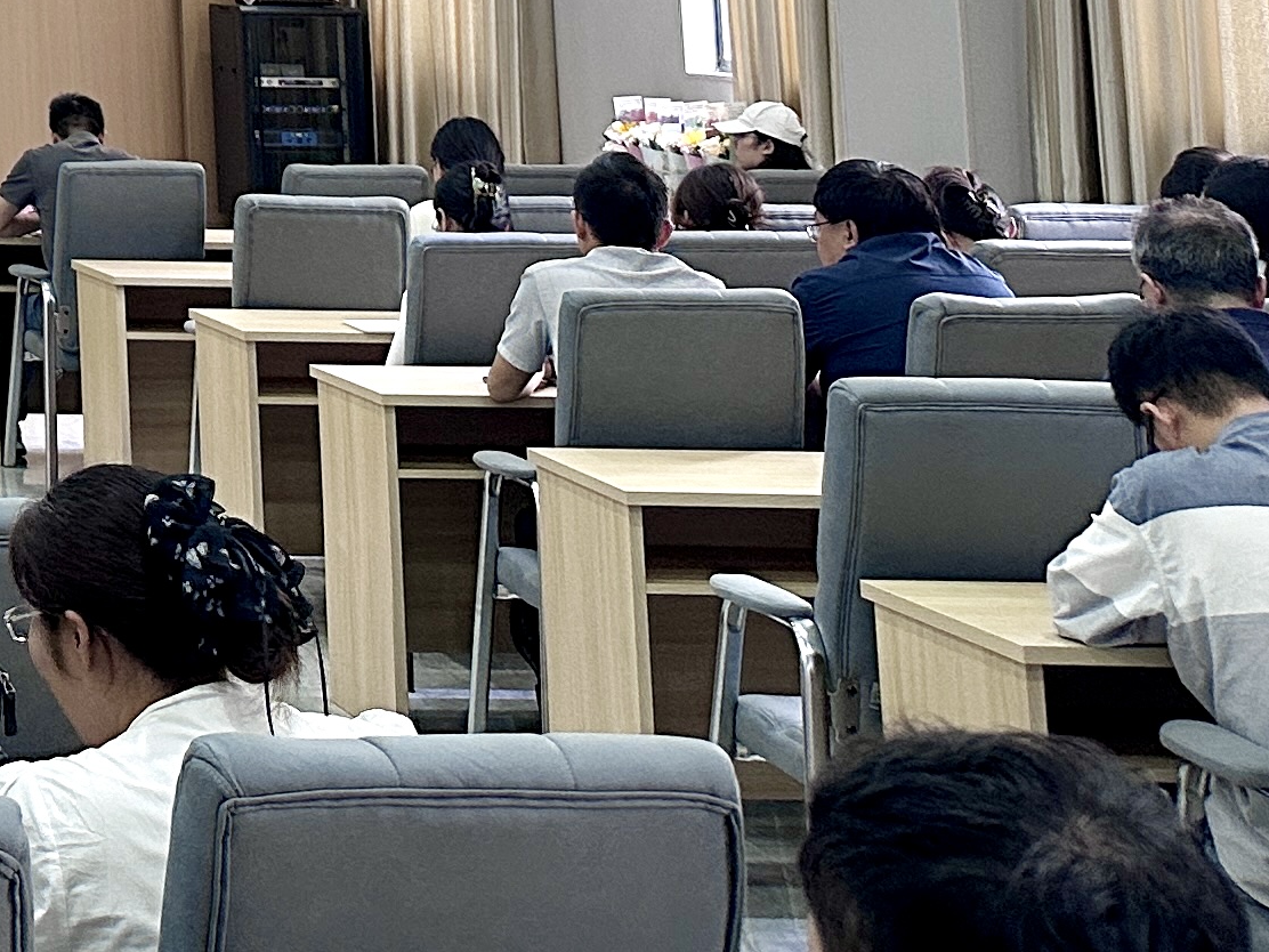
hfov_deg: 19.2
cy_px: -552
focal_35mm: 87
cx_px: -732
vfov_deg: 15.4
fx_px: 3189
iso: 200
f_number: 1.78
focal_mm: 6.86
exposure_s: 1/100
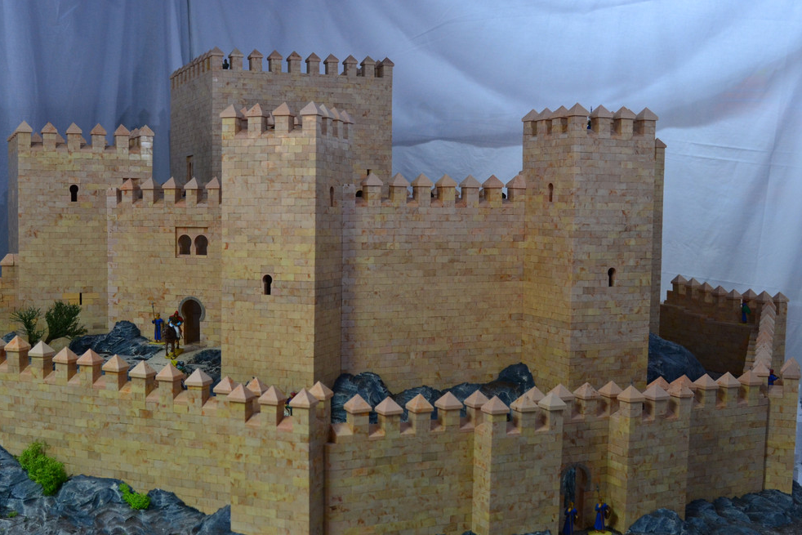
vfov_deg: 30.5
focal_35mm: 44
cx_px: 330
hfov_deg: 44.3
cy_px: 280
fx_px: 980
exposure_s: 1/40
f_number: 4
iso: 800
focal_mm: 24
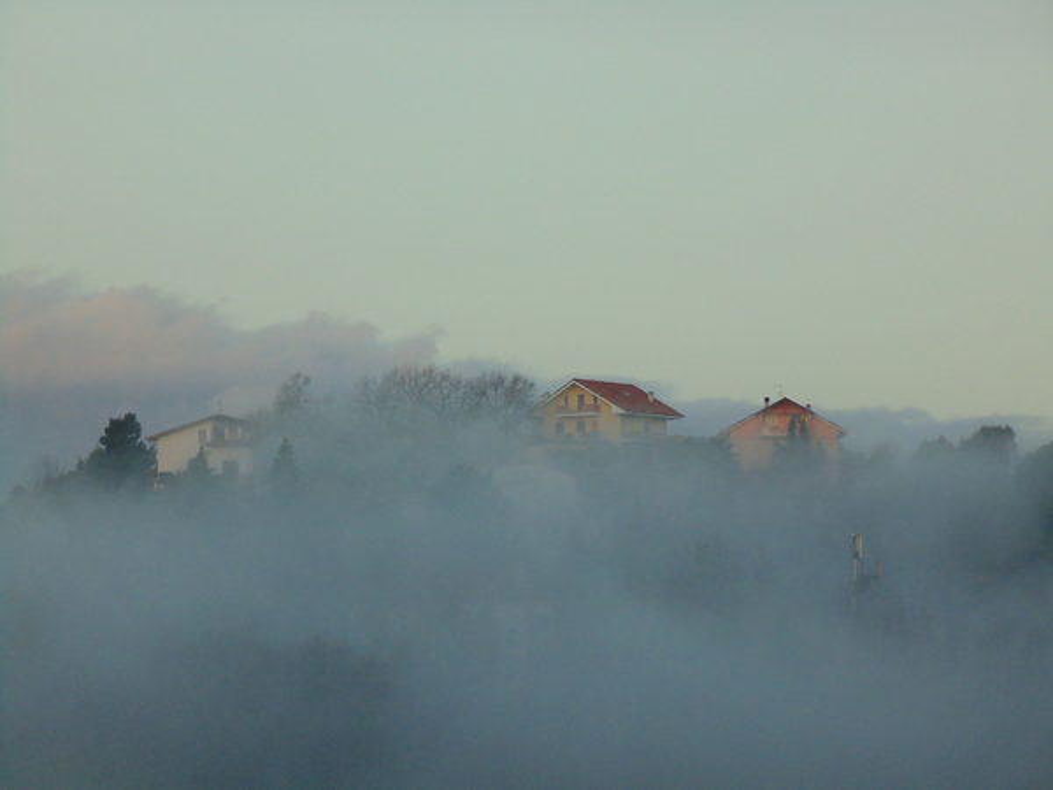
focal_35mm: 280
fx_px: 8517
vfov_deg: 5.3
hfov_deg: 7.1
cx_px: 526
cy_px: 395
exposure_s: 1/125
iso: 200
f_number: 5.8
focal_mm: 50.1
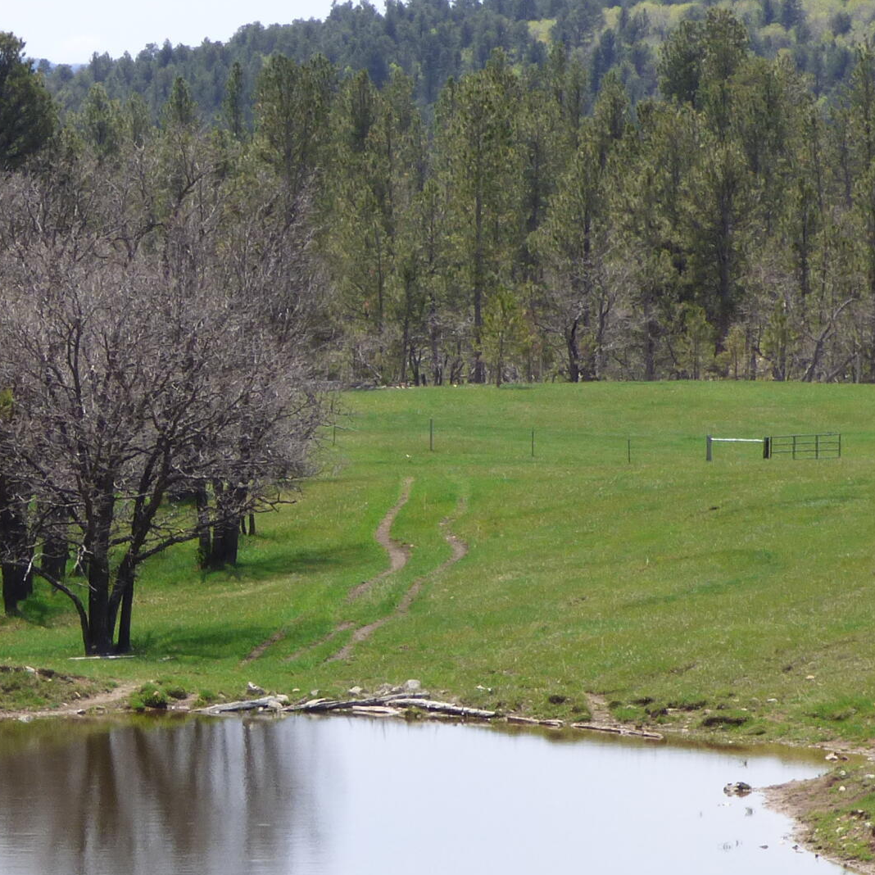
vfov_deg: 5.9
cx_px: 169
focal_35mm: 298
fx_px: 8522
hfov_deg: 5.9
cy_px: 648
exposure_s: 1/400
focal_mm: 19.62
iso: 100
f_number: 5
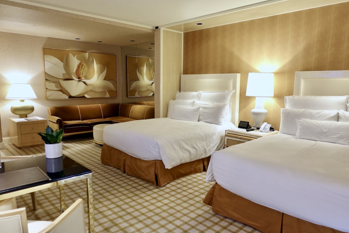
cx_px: 176
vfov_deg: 51.3
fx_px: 242
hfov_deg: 71.5
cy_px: 121
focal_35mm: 25
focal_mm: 8.8
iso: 500
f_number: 1.8
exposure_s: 1/30
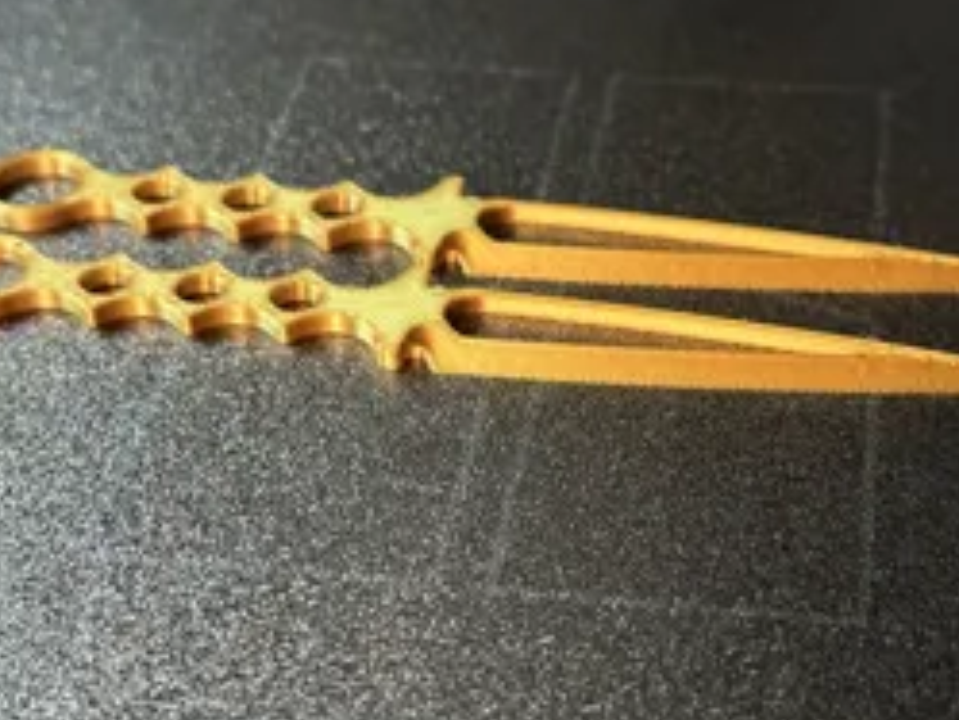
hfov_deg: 25.3
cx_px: 547
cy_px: 304
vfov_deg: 19.1
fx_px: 2134
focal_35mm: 77
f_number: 1.78
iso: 500
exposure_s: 1/30
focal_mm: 6.76
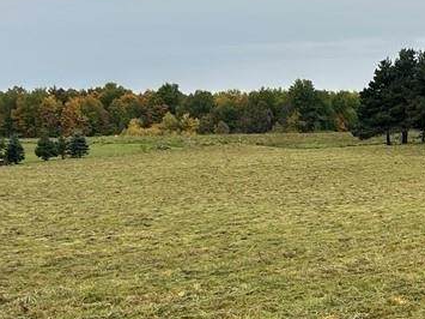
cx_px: 535
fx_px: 921
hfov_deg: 23.3
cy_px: 213
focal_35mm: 75
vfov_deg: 19.6
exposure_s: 1/743
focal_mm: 5.7
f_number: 1.5
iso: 50
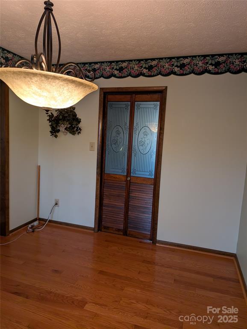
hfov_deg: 56.9
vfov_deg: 71.5
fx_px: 228
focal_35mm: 24
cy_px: 164
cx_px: 124
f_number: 1.68
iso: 81
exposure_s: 1/40
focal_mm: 6.9
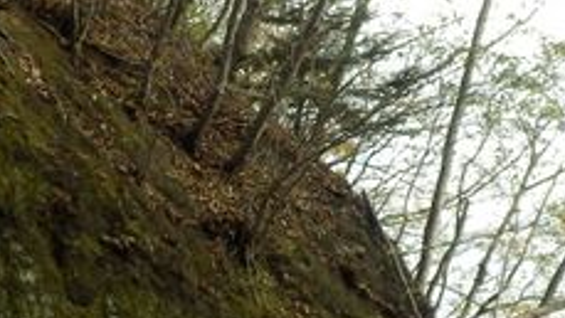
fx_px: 2113
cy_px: 165
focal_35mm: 141
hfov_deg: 15.2
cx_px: 173
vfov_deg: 8.6
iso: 80
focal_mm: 6.6
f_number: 3.9
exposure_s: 1/125
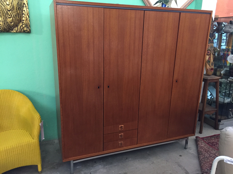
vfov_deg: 48.2
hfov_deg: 61.7
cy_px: 87
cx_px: 116
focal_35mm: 29
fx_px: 195
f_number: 2.2
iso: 250
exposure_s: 1/33
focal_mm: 4.15
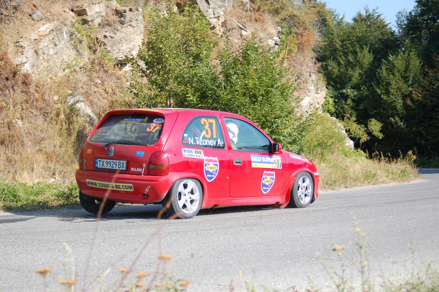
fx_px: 877
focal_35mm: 72
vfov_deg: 18.9
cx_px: 220
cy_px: 146
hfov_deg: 28.1
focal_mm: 48
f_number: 4.2
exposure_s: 1/1000
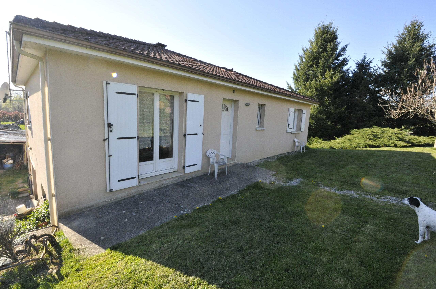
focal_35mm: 15
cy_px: 144
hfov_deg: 100.5
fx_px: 181
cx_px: 218
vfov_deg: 77.2
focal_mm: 10
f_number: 10
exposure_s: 1/400
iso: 800
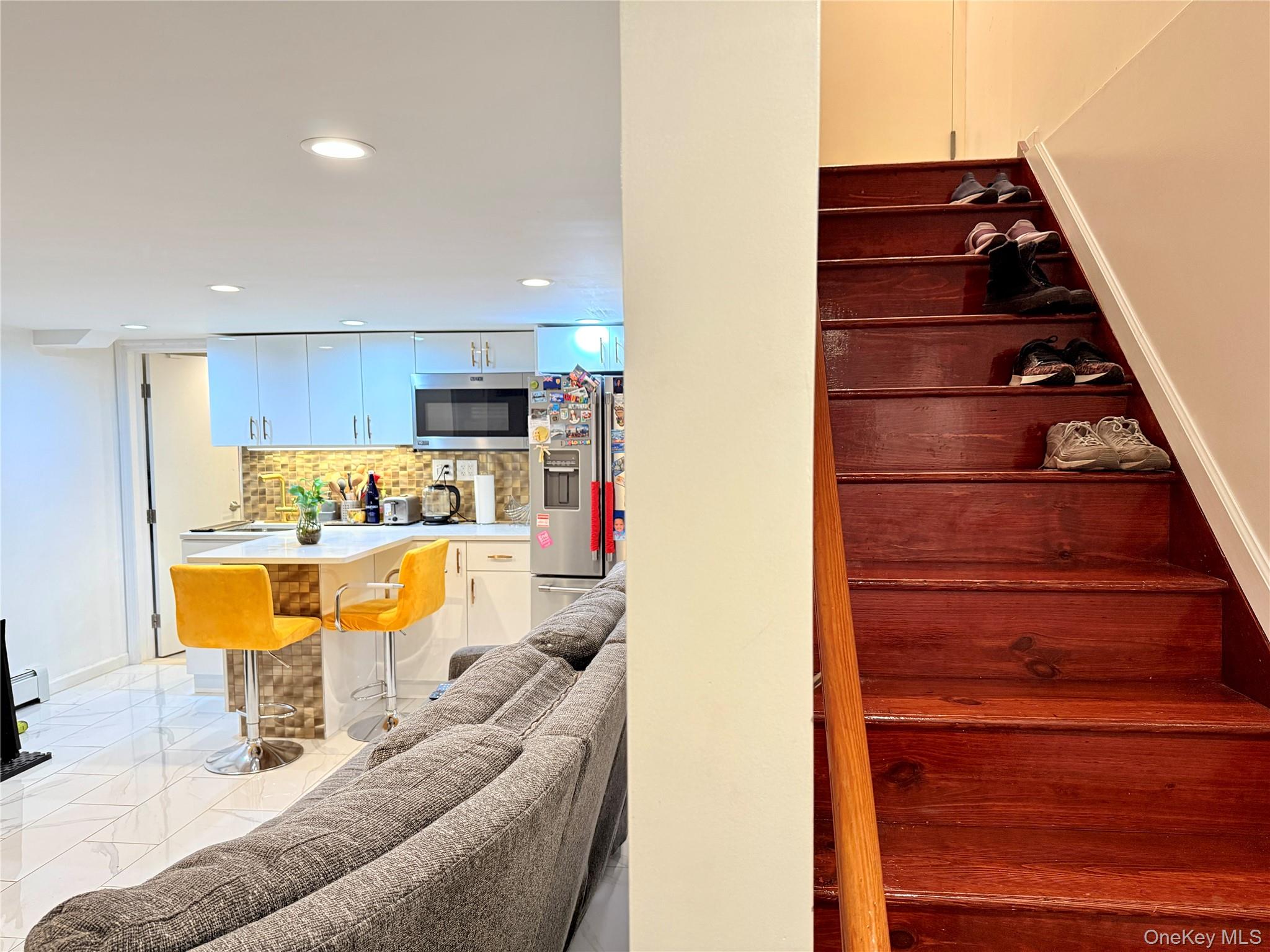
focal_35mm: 24
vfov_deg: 56.8
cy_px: 476
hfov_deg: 71.6
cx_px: 635
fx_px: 881
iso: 320
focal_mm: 6.76
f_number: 1.78
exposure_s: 1/60
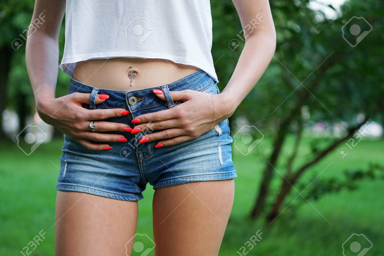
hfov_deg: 22.6
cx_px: 192
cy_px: 128
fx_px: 960
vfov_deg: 15.2
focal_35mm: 90
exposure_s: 1/100
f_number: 2.8
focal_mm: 60
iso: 160
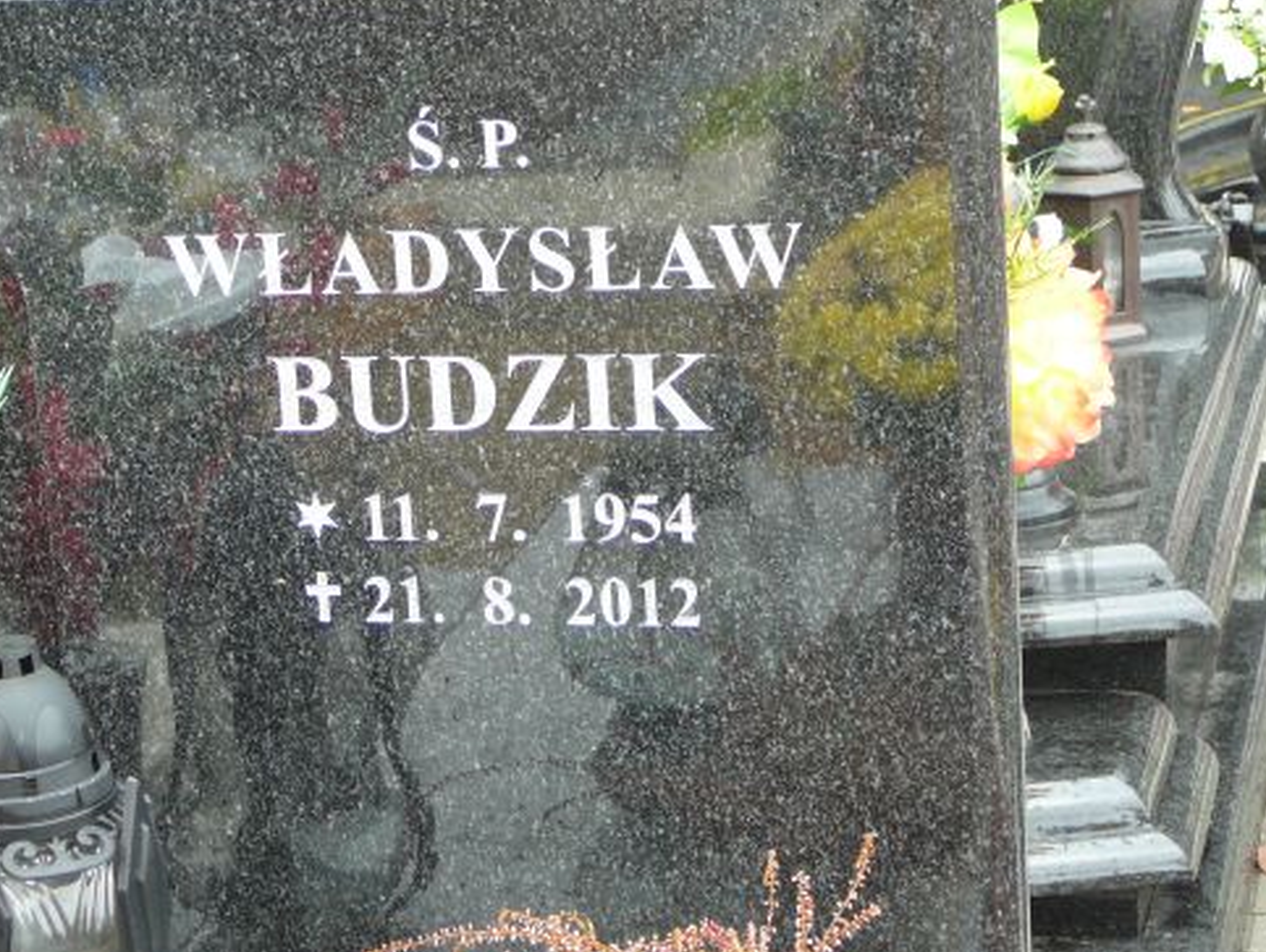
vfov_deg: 15.7
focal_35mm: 94
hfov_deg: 20.8
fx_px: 3440
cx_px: 446
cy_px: 446
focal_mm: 10.5
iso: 100
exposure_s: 1/50
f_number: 3.7
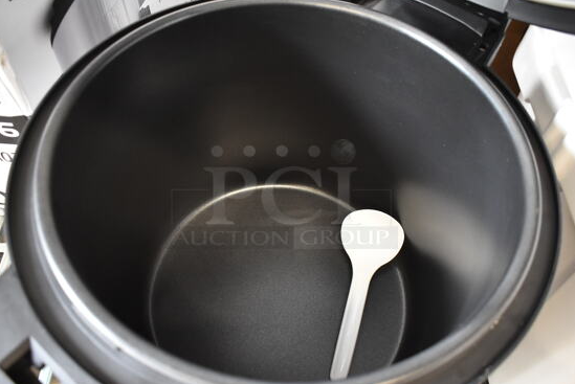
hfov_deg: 61.9
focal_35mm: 30
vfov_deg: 43.7
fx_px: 480
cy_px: 194
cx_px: 282
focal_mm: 18
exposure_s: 1/30
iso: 2000
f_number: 3.5
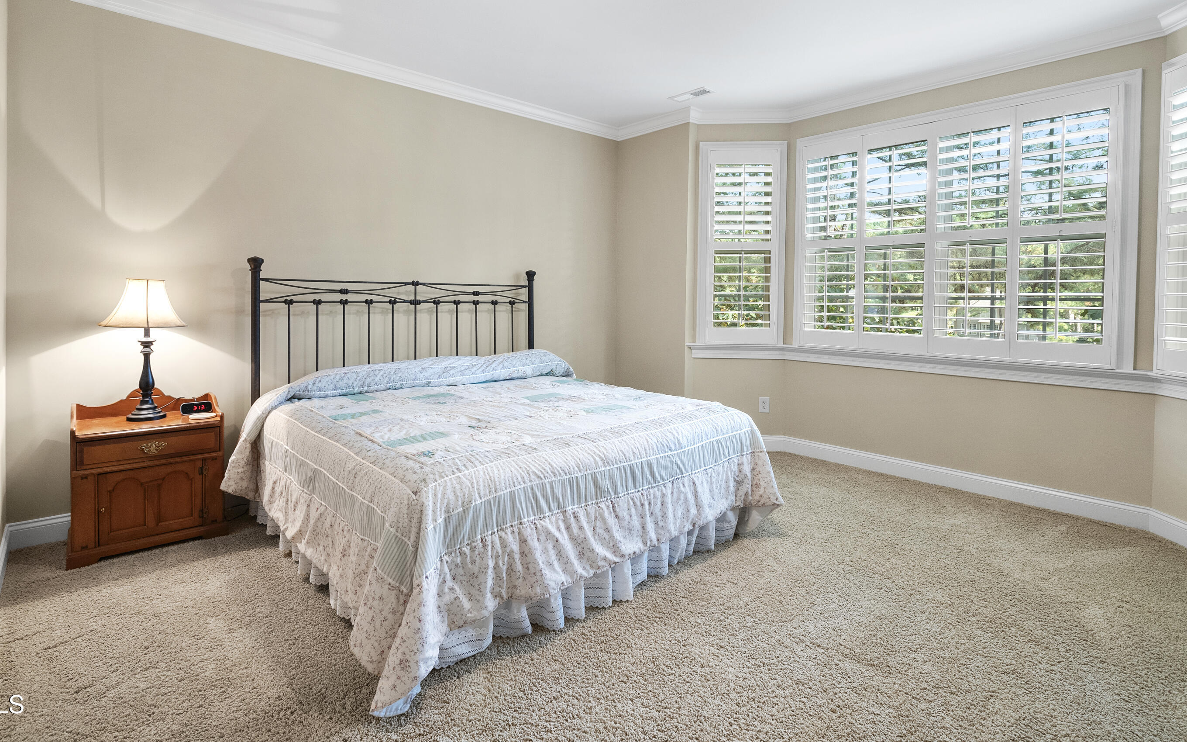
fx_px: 582
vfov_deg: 64.5
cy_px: 307
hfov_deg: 91.1
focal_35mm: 18
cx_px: 609
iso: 800
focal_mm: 16
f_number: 7.1
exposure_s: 1/3
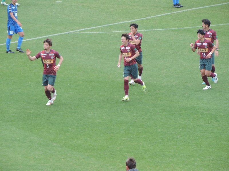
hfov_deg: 4.6
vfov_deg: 3.4
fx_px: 2878
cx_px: 114
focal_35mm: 435
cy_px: 86
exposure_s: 1/250
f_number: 4.9
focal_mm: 77.5
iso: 400
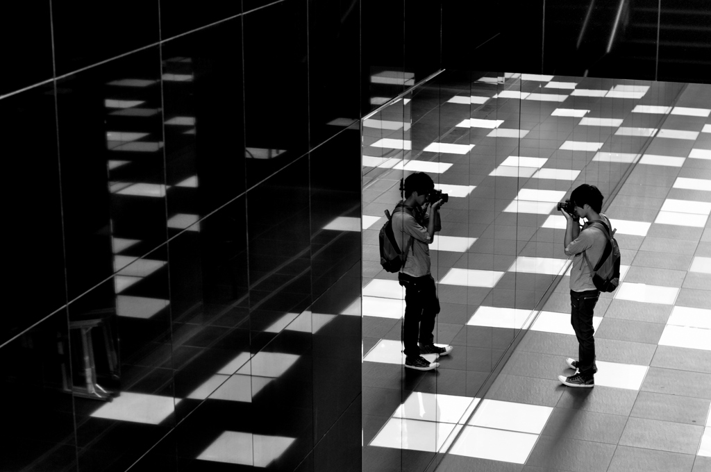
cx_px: 356
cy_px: 236
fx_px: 1479
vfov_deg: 18.1
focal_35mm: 75
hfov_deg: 27.0
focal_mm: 50
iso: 400
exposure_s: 1/25
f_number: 3.5
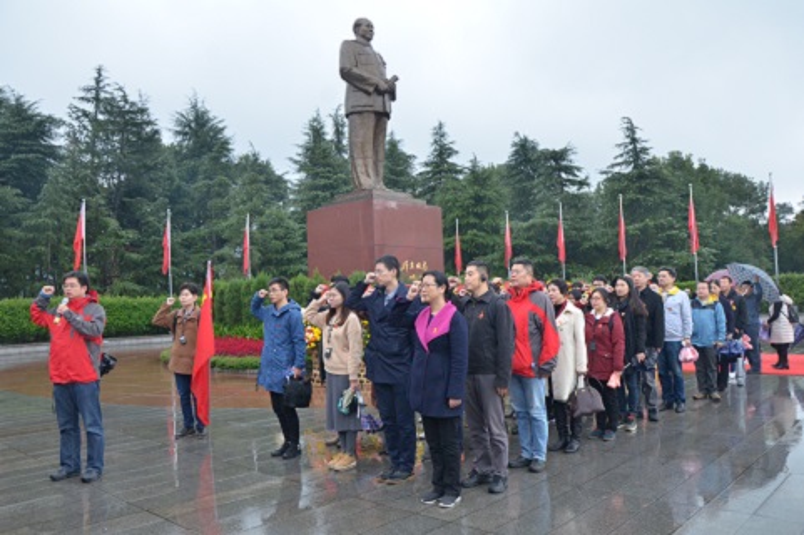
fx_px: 603
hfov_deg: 67.4
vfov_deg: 47.9
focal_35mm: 27
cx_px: 402
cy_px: 268
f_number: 5.6
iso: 800
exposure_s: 1/125
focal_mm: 18
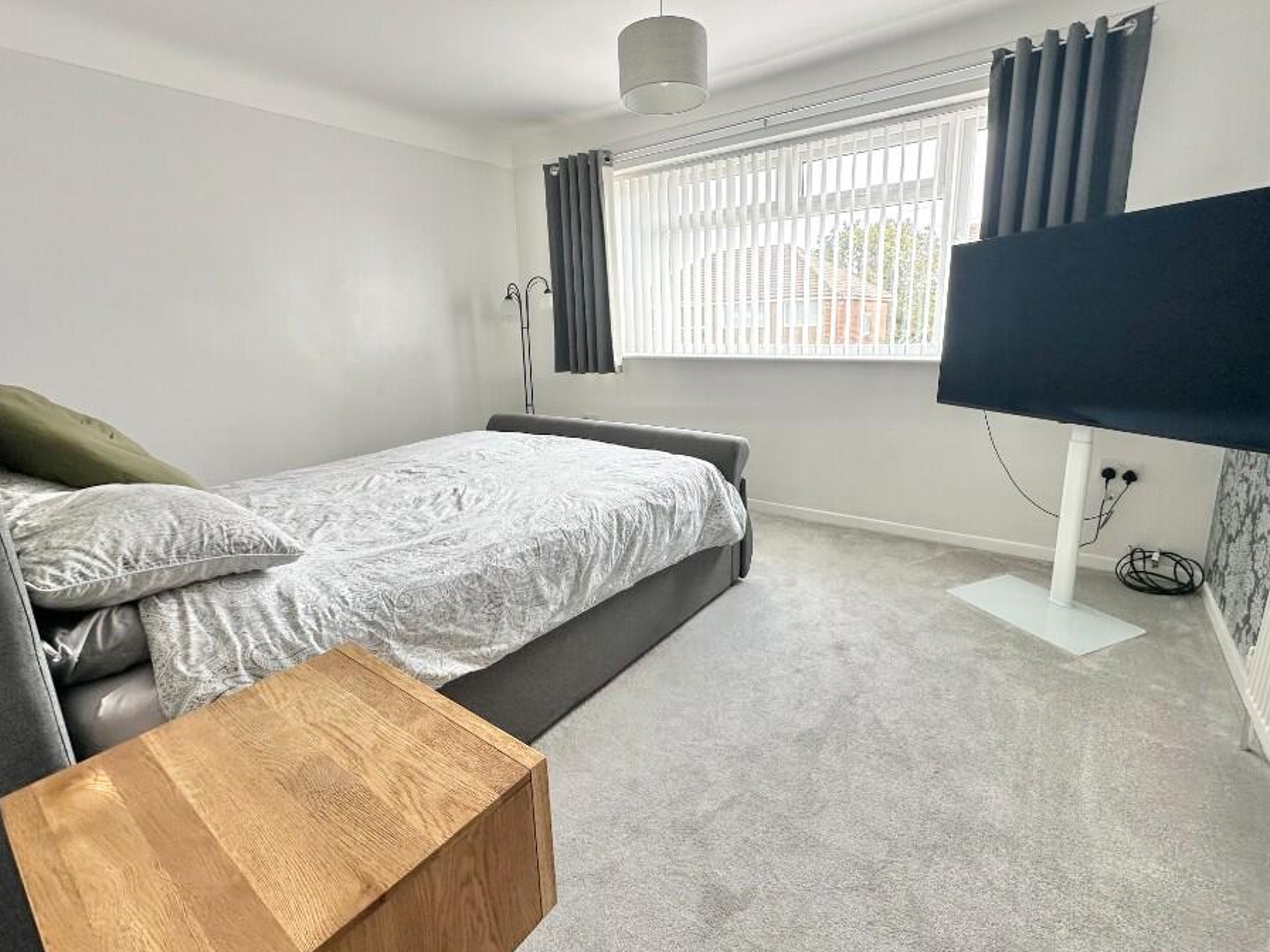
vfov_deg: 78.0
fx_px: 587
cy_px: 450
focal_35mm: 16
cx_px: 648
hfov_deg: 94.5
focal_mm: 2.22
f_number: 2.2
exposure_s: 1/99
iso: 64
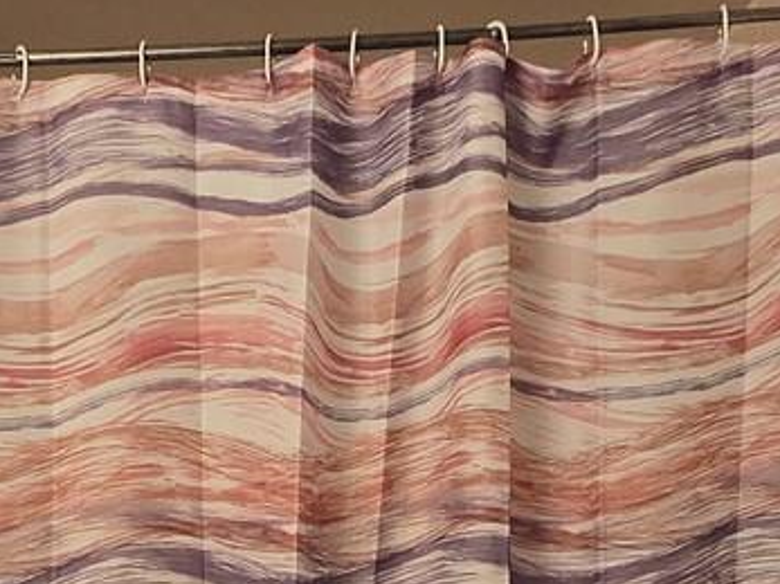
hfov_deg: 31.7
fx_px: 1352
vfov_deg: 21.3
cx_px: 211
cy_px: 822
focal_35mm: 60
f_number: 2.2
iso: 160
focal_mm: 1.7
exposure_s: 1/60
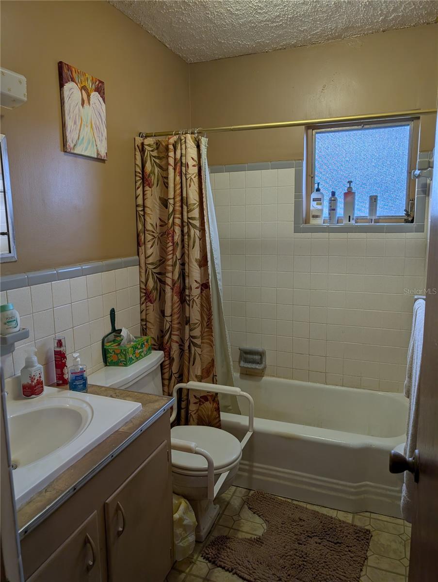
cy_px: 291
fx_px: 404
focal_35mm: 24
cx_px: 219
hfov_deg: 56.9
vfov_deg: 71.5
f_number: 1.68
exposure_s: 1/208
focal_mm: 6.9
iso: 15
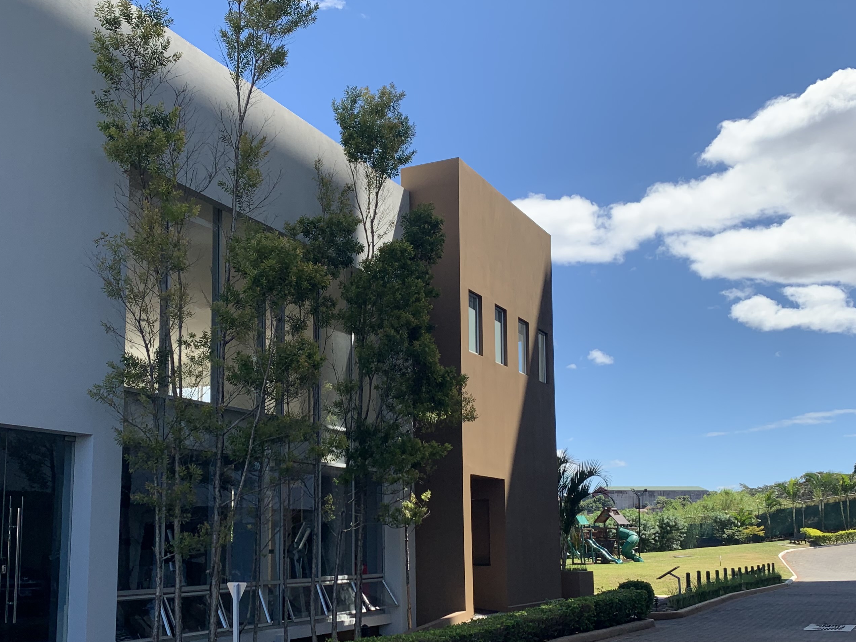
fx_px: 1014
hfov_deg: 45.7
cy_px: 408
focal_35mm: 41
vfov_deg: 34.9
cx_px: 376
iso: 25
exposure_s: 1/1176
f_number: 1.8
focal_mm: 4.25
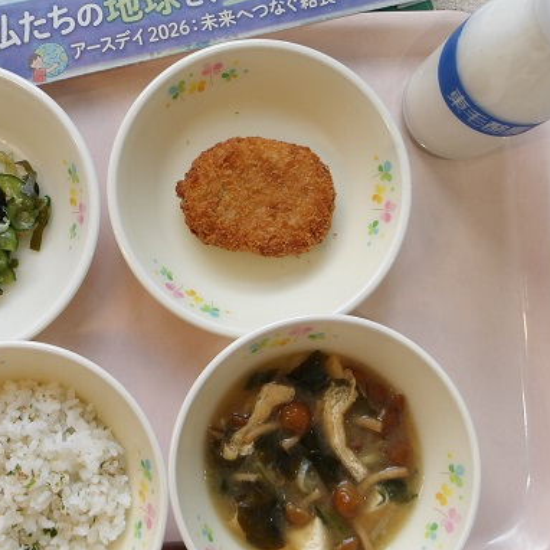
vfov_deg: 41.9
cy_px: 275
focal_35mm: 40
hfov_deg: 41.2
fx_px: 719
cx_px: 171
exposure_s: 1/85
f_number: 3
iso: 100
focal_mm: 4.9
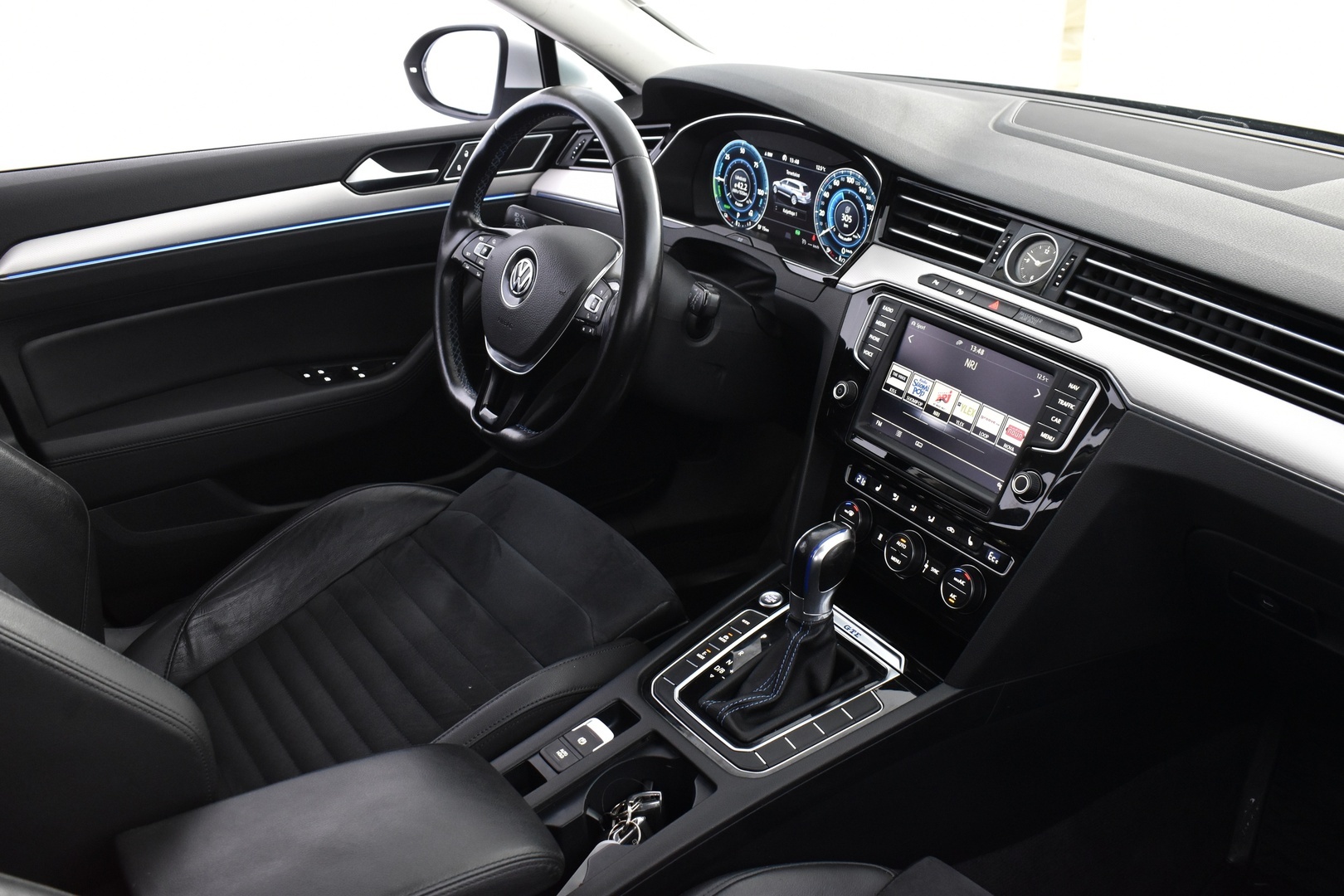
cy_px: 448
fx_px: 1232
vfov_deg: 40.0
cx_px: 672
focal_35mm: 33
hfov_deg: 57.2
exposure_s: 1/8
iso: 1250
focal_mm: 22
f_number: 5.6
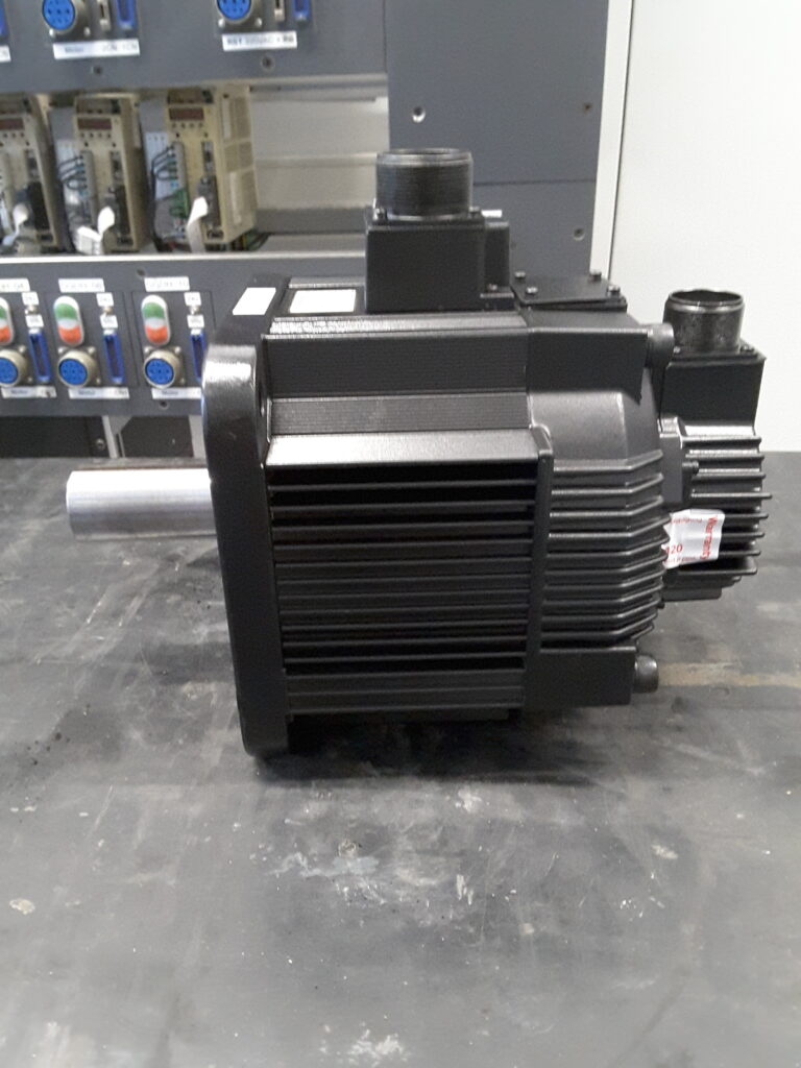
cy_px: 534
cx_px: 400
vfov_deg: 58.4
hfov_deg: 45.4
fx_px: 956
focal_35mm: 31
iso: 640
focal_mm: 2.9
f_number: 1.9
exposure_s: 1/17
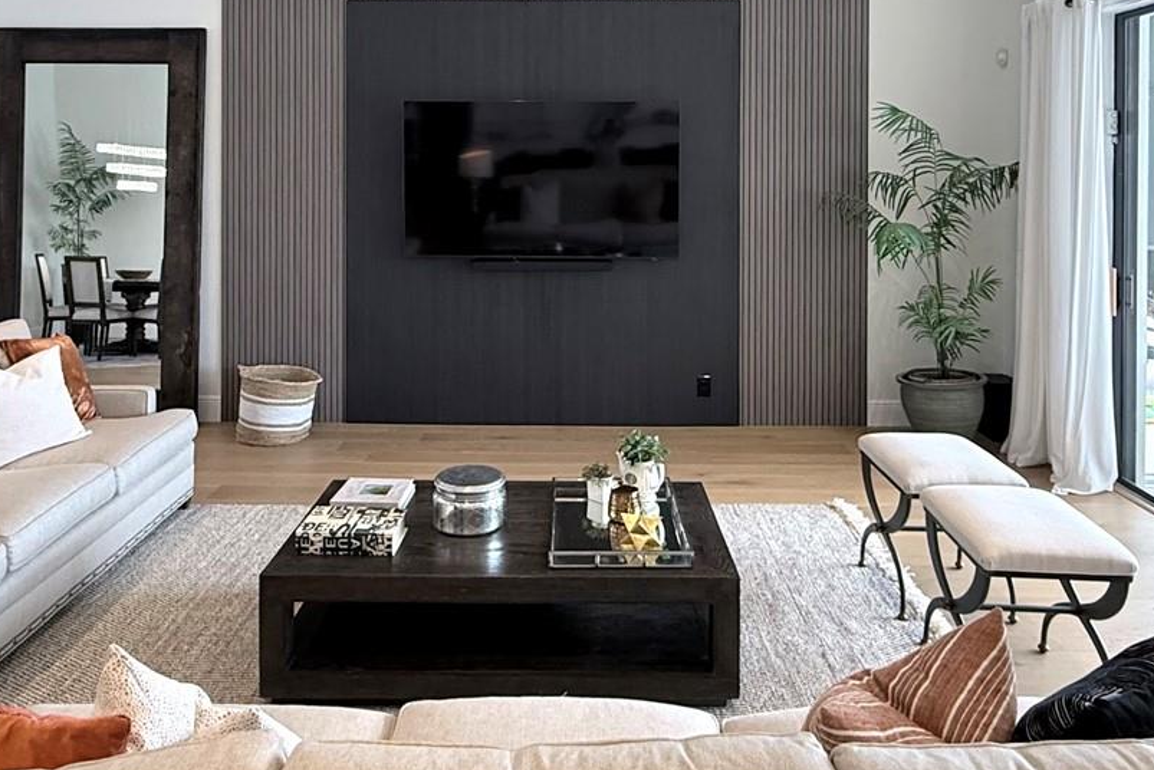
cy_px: 177
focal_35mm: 29
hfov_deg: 63.6
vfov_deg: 43.3
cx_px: 578
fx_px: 930
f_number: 2.2
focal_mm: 2.22
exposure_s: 1/120
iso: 250
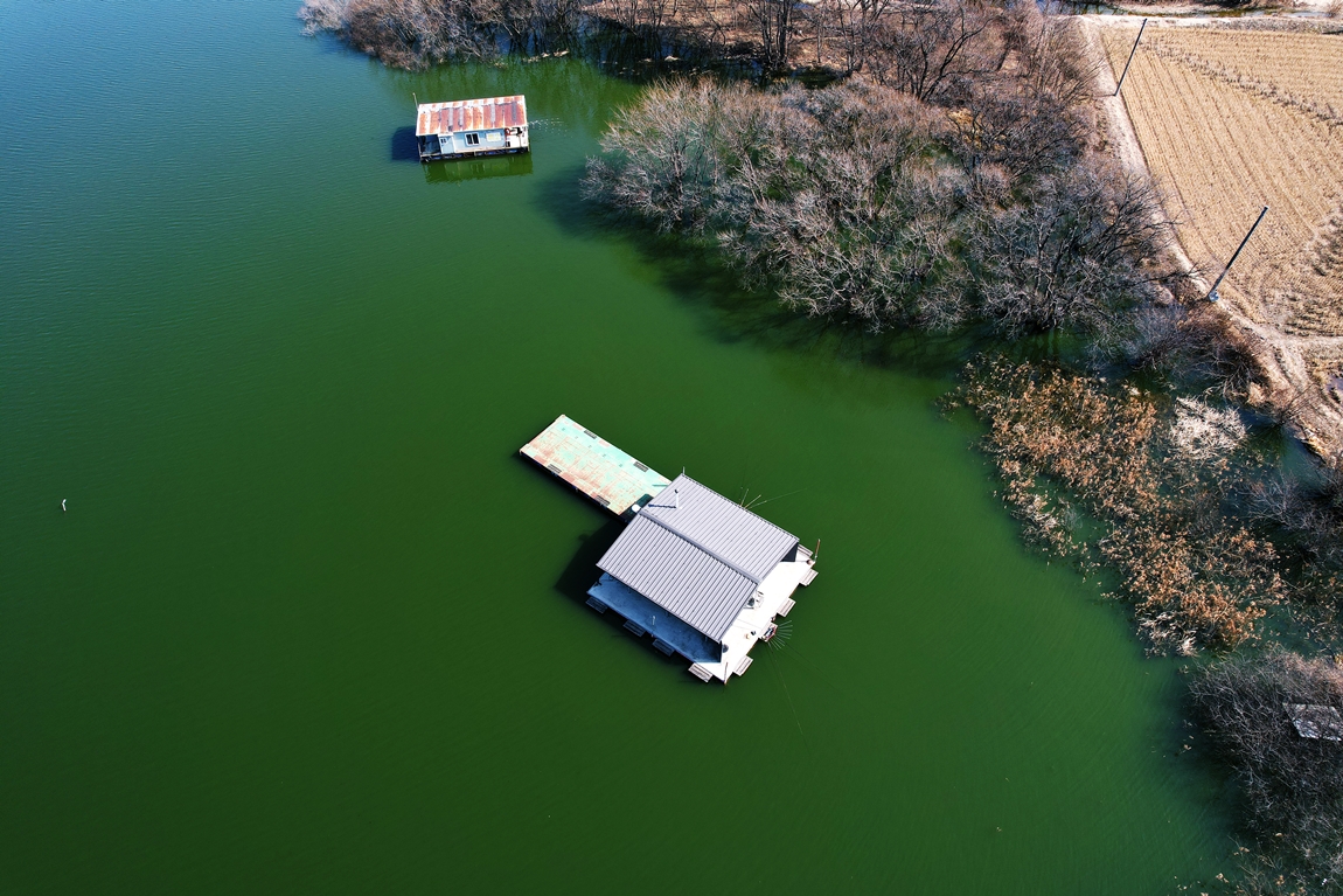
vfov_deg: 57.2
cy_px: 448
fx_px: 821
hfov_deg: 78.6
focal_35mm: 22
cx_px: 672
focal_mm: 8.38
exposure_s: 1/640
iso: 110
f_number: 2.8
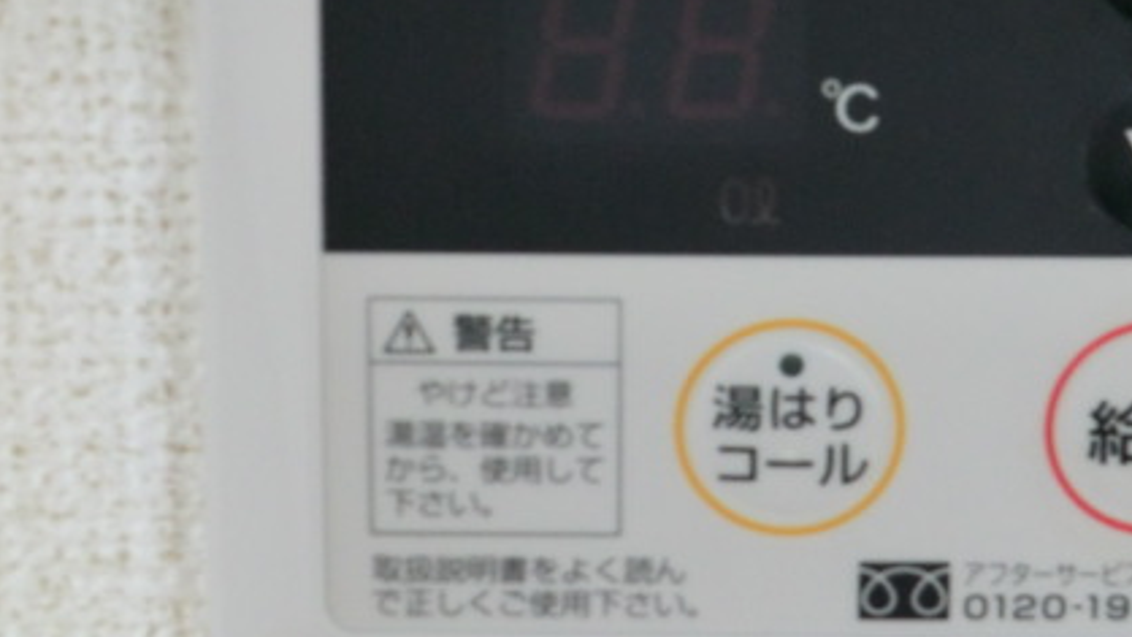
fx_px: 5252
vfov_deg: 6.9
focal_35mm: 175
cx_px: 731
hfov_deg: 12.3
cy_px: 119
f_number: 5
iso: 250
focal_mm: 18.8
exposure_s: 1/60
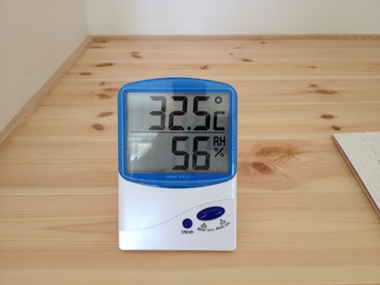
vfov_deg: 40.7
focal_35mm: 35
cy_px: 142
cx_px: 190
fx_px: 384
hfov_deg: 52.6
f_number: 2.4
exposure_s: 1/40
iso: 50
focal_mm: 4.28
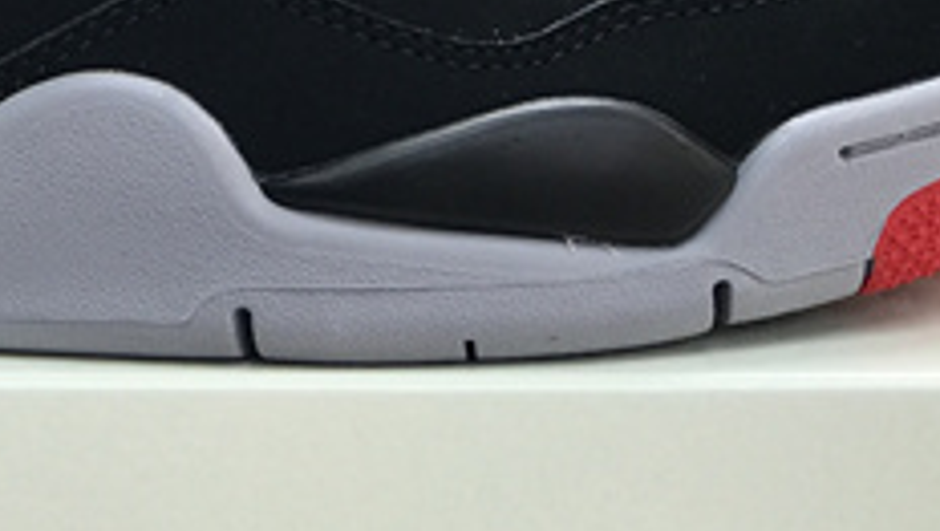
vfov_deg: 6.1
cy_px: -310
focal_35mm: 198
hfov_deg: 10.8
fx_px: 4940
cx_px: 73
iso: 20
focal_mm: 6.6
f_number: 2.8
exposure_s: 1/106
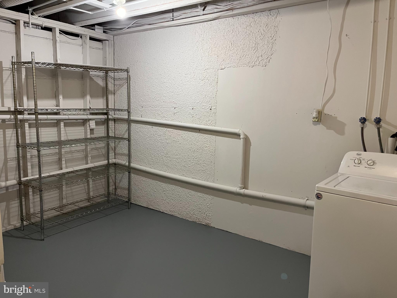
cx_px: 198
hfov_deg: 67.3
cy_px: 149
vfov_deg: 53.1
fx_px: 298
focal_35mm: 26
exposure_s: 1/60
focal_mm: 5.1
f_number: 1.6
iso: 320
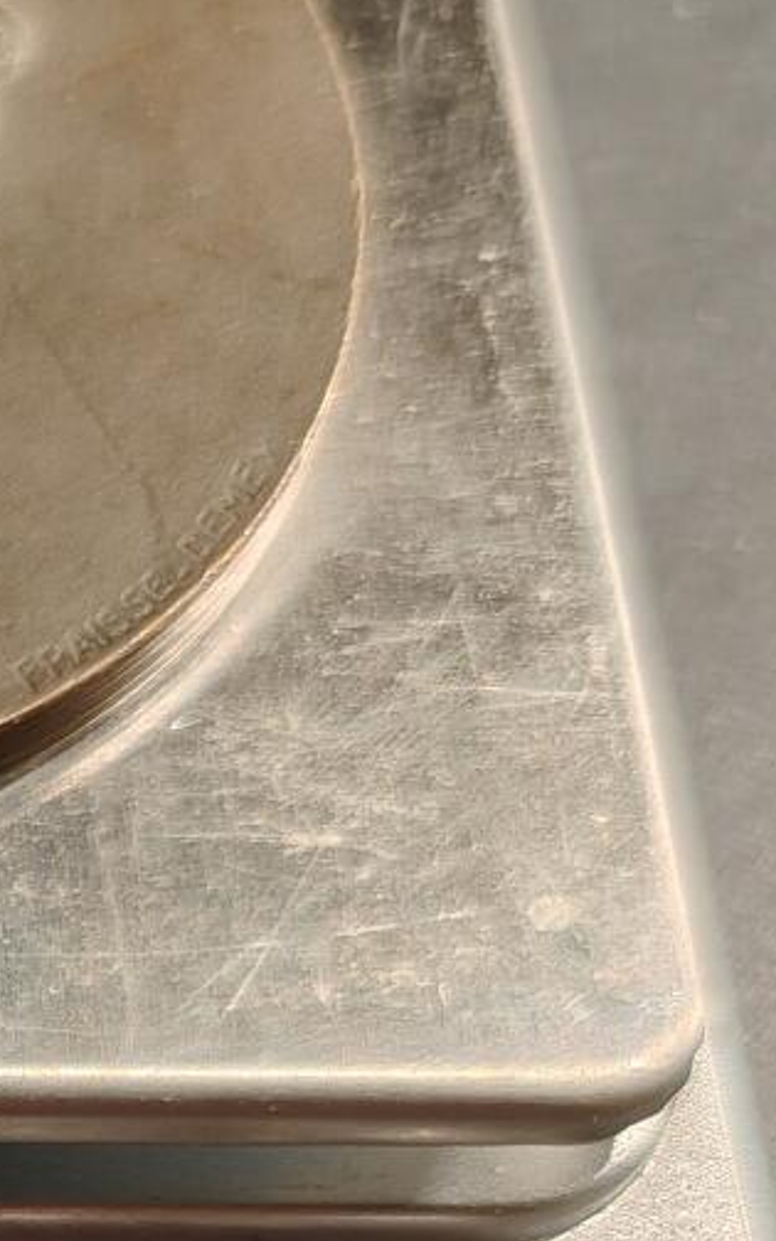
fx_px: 2944
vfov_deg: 22.6
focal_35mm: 87
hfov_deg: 13.0
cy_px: 1332
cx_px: -798
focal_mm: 6.06
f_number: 1.6
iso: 250
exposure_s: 1/200
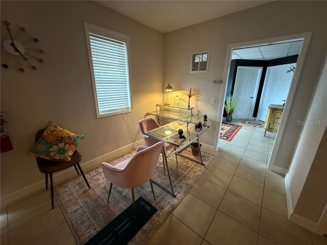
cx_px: 164
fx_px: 132
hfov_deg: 102.1
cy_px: 122
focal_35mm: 14
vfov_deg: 85.7
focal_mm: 2.22
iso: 640
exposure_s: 1/60
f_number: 2.2
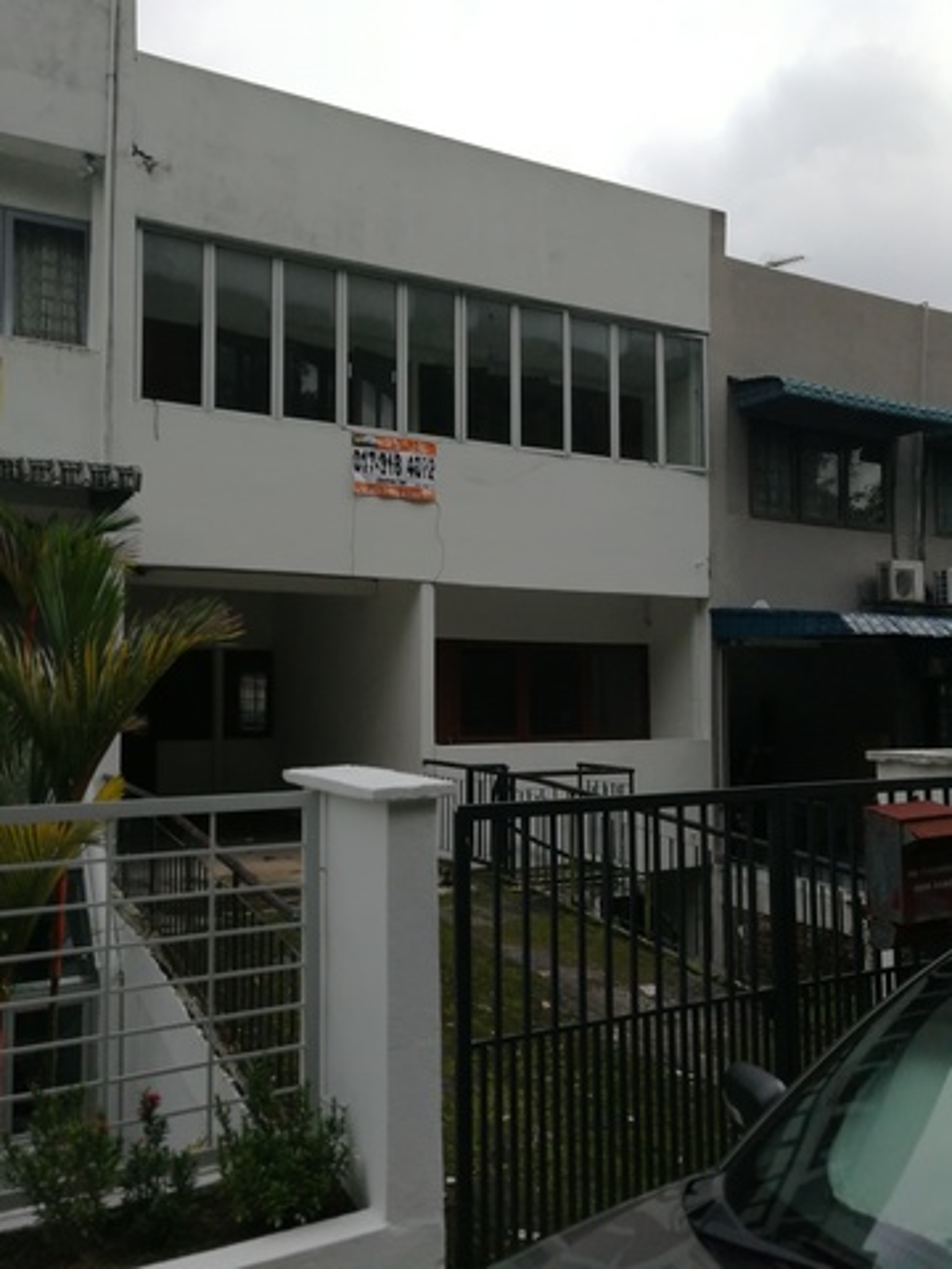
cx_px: 476
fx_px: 990
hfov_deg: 51.4
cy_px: 634
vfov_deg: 65.3
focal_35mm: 27
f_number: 4
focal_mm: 3.95
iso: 160
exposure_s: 1/430
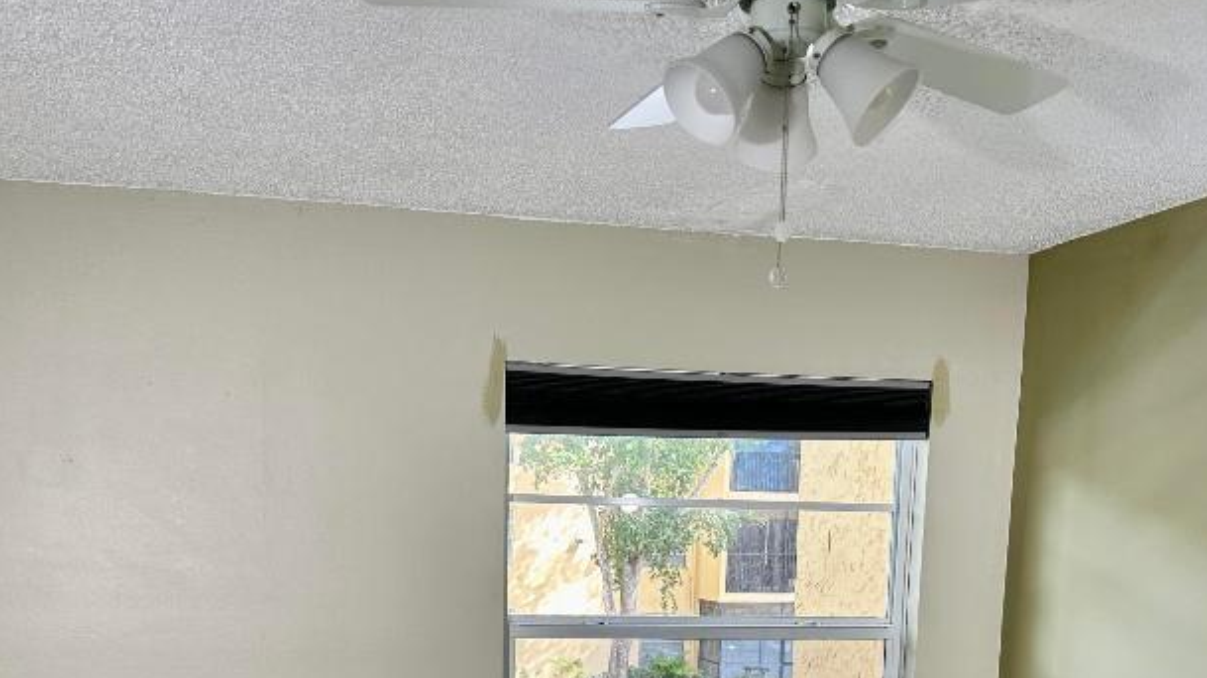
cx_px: 599
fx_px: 1408
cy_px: 720
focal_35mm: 44
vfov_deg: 25.4
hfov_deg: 46.4
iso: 80
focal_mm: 6.86
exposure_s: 1/163
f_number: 1.78
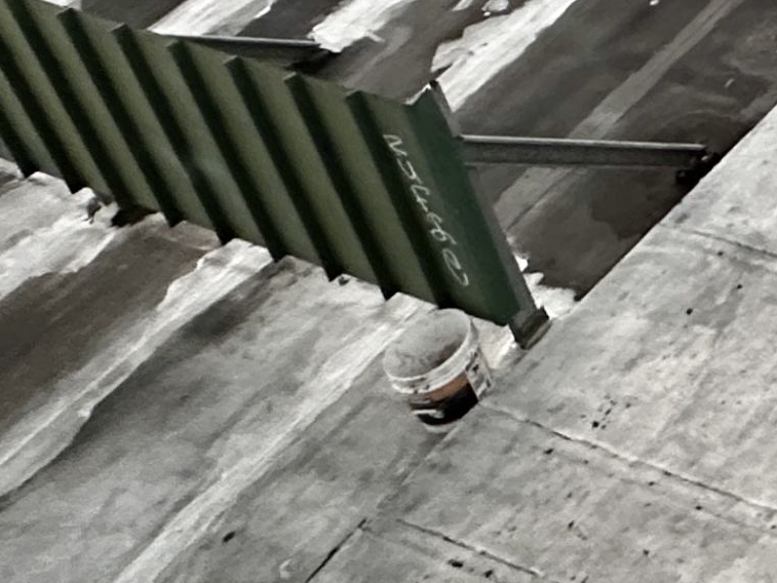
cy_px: -505
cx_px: 1492
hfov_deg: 18.9
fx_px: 1594
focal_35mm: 71
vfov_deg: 16.7
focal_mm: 2.22
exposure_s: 1/60
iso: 400
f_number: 2.2
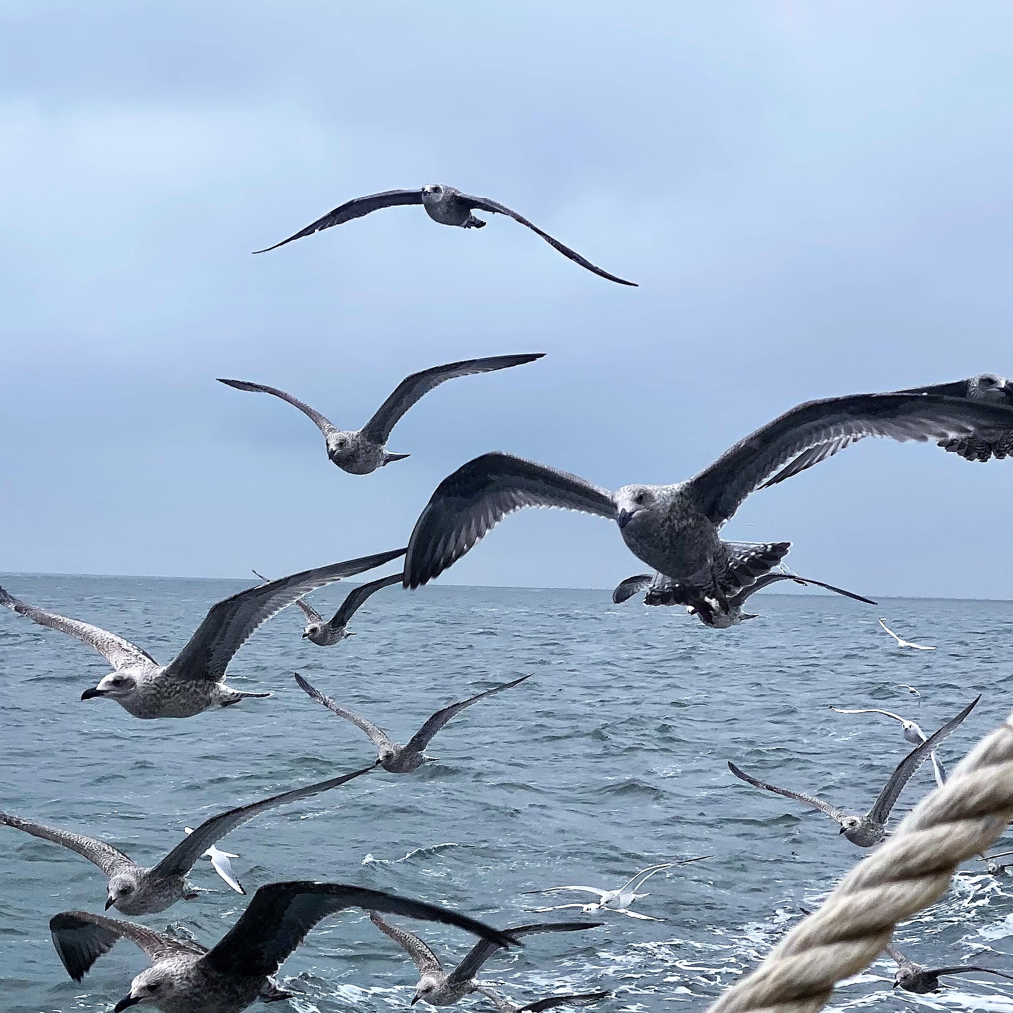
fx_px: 3178
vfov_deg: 17.9
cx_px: 377
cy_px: 859
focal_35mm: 96
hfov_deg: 18.1
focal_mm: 6
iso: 20
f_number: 2
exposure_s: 1/1142
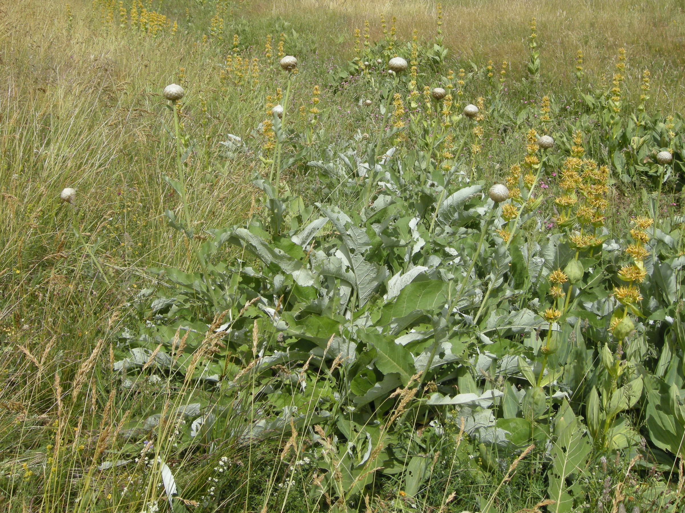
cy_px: 256
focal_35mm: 35
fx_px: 693
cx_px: 342
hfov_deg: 52.6
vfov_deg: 40.7
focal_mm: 7.5
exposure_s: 1/244
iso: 64
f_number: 6.1
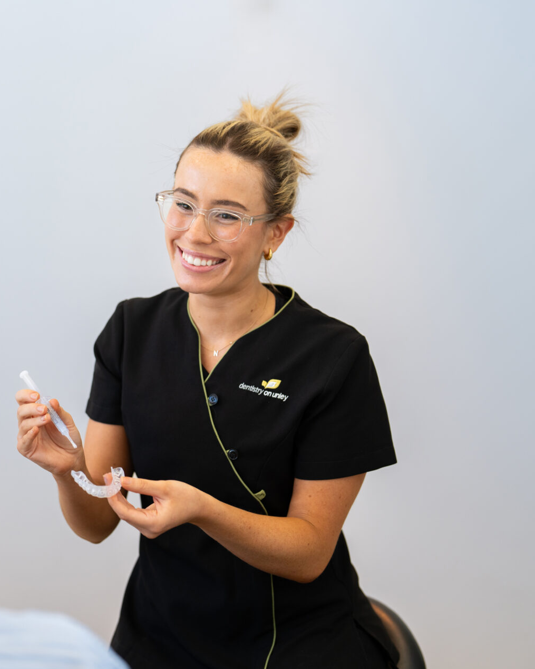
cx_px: 115
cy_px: 337
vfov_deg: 26.8
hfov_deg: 21.3
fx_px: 1405
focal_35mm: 71
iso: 400
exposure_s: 1/250
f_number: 2
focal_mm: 50
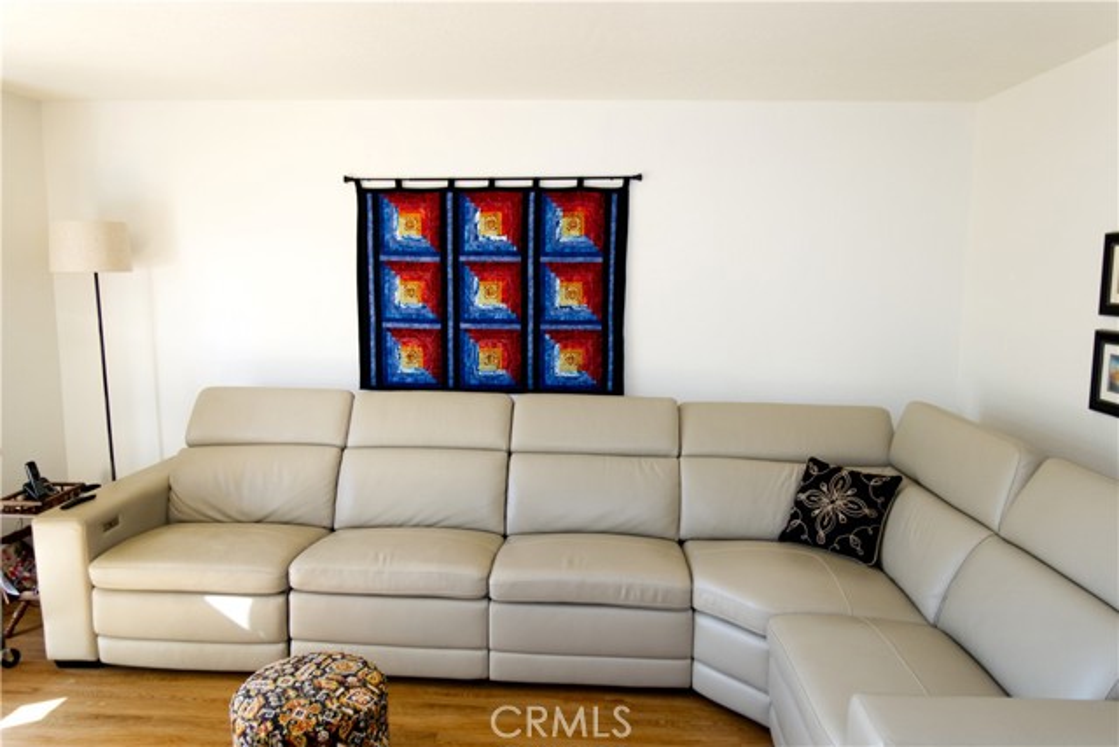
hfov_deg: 73.7
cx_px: 560
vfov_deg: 53.2
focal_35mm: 24
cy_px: 374
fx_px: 746
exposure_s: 1/30
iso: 100
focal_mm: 9
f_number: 2.8
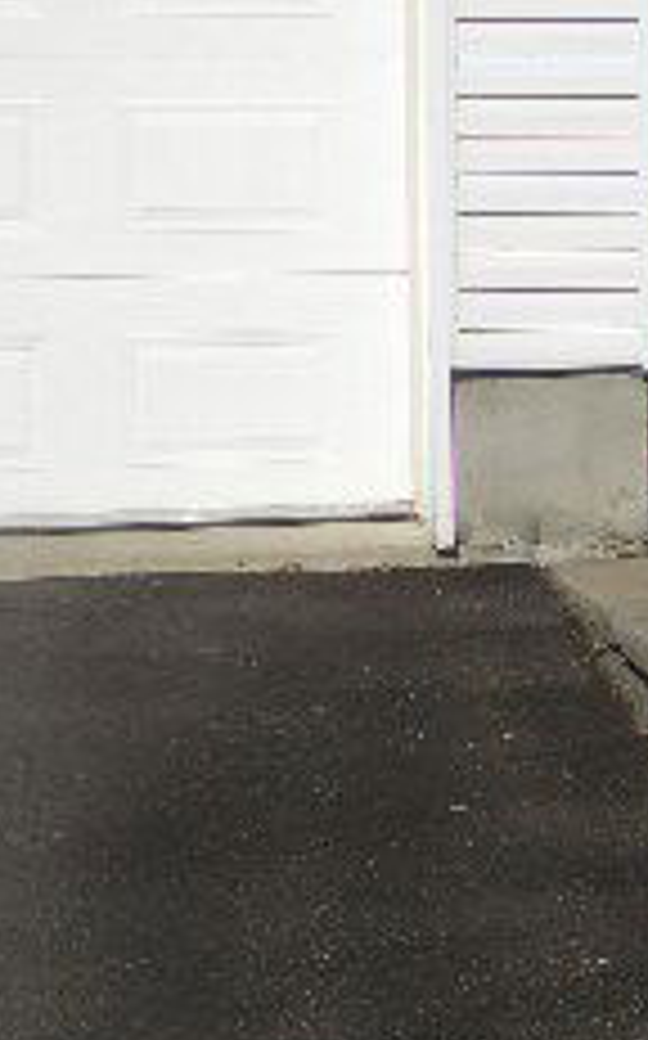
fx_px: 2746
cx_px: 1206
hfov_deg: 12.2
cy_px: 234
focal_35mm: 97
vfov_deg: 21.2
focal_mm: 7.1
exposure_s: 1/1250
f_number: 6.6
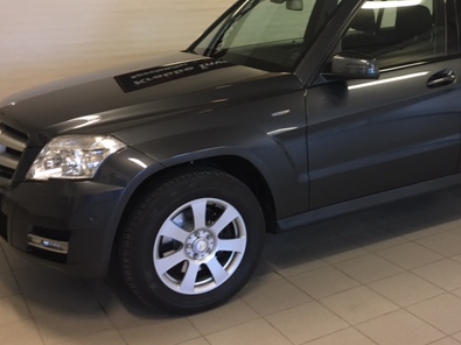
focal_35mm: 47
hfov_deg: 40.1
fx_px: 626
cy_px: 121
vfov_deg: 30.7
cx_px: 299
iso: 125
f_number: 2.2
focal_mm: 4.15
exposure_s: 1/33
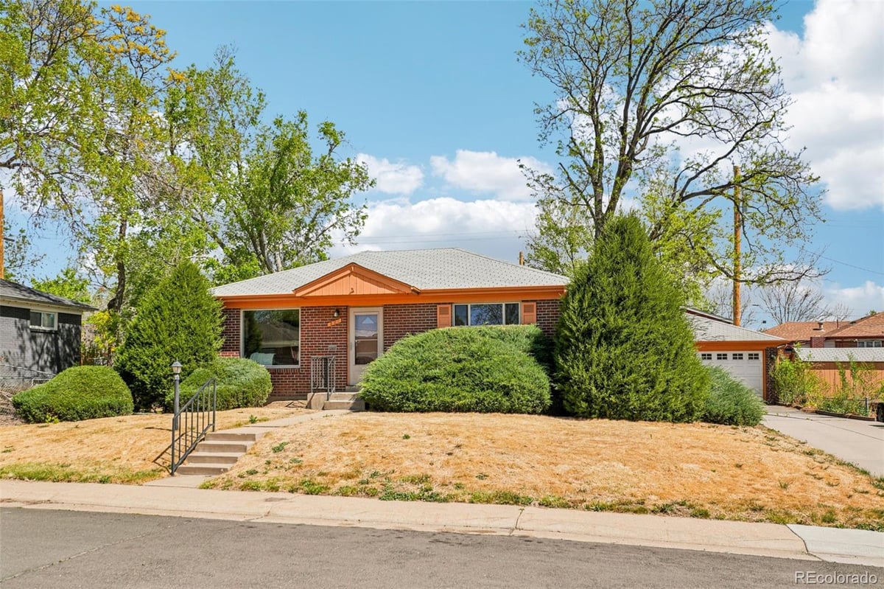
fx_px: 736
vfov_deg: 43.6
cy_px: 294
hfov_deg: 62.0
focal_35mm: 30
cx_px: 442
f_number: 8
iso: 100
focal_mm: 20
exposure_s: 1/500
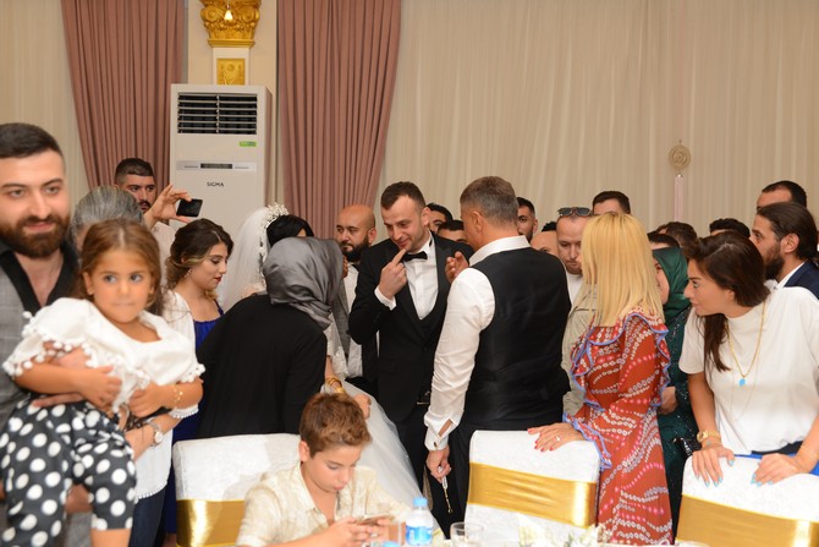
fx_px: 1047
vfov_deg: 29.3
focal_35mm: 46
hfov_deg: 42.7
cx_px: 410
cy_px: 274
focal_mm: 46
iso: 400
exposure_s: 1/125
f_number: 5
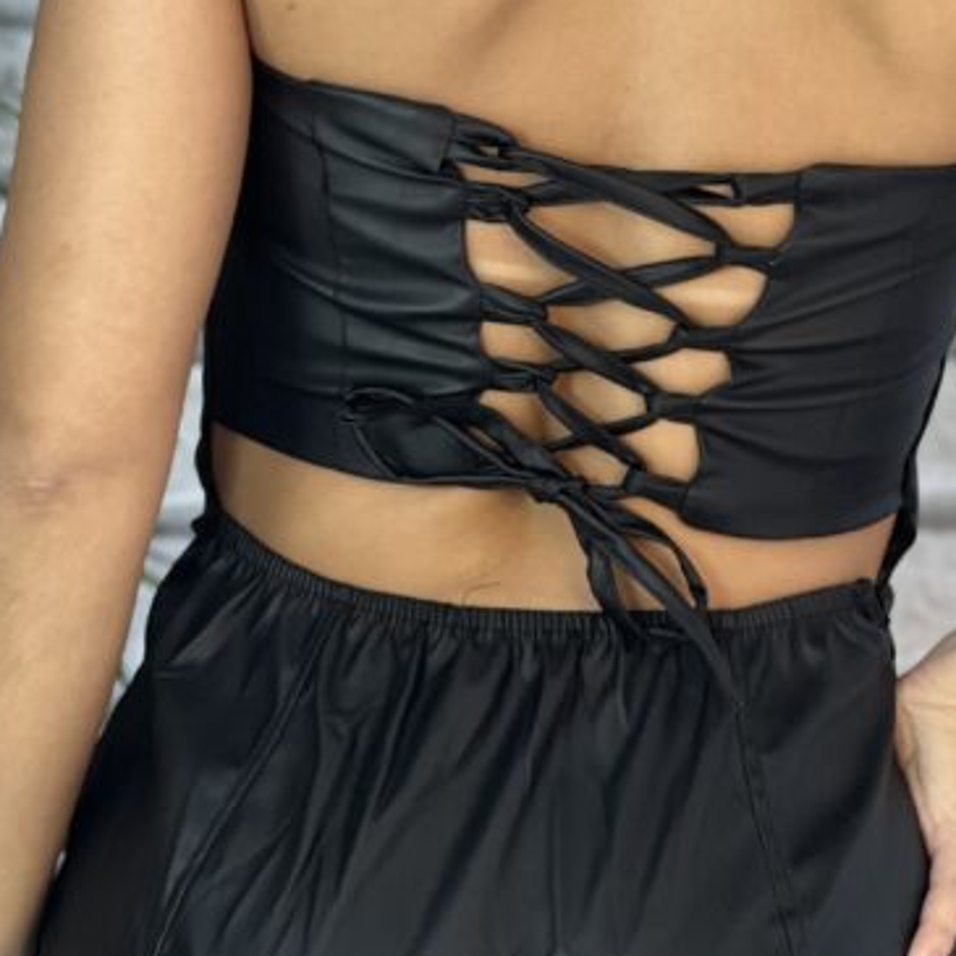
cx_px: 642
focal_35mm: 174
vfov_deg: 10.0
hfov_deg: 10.0
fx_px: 5437
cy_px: -4
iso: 100
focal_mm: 9
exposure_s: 1/120
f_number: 2.8
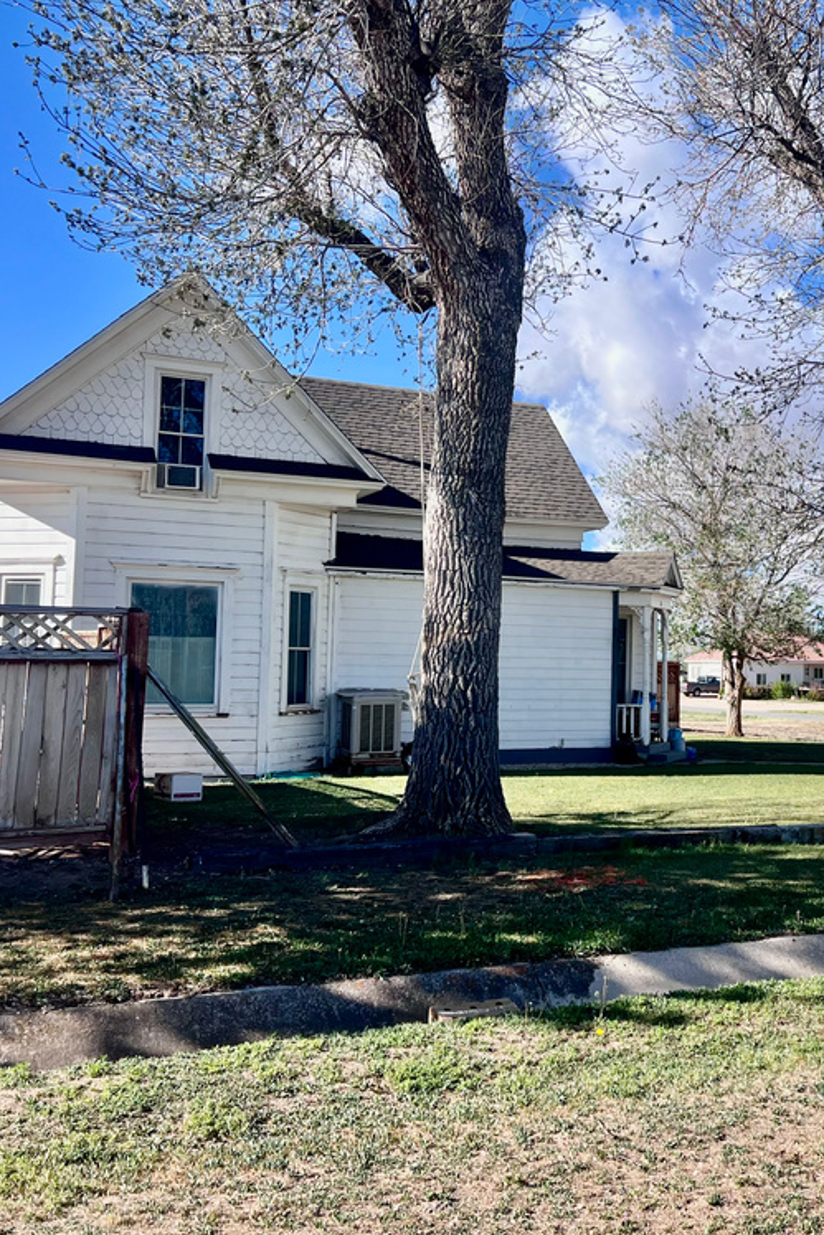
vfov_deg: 51.9
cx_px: 723
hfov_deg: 34.2
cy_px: 604
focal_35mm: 37
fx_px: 1270
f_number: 1.5
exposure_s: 1/3077
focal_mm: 5.7
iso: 50
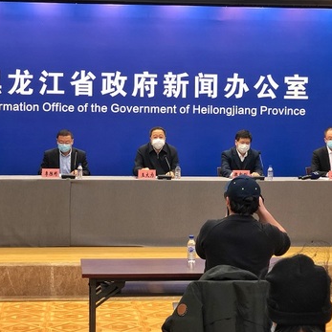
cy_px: 124
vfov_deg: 22.1
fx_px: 846
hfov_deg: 22.2
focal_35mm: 78
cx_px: 151
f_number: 2.4
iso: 125
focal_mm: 6
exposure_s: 1/50
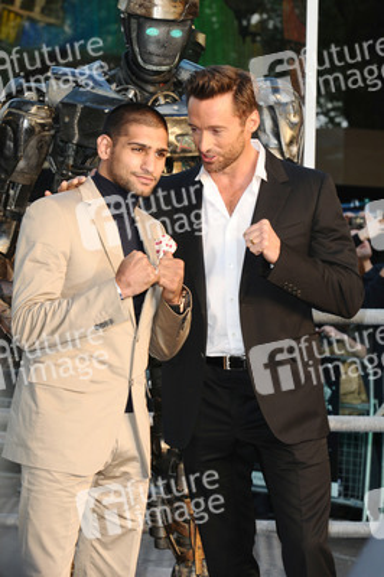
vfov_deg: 17.1
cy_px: 288
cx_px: 192
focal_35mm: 120
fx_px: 1923
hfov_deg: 11.4
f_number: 5.6
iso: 320
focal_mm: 80
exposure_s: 1/160
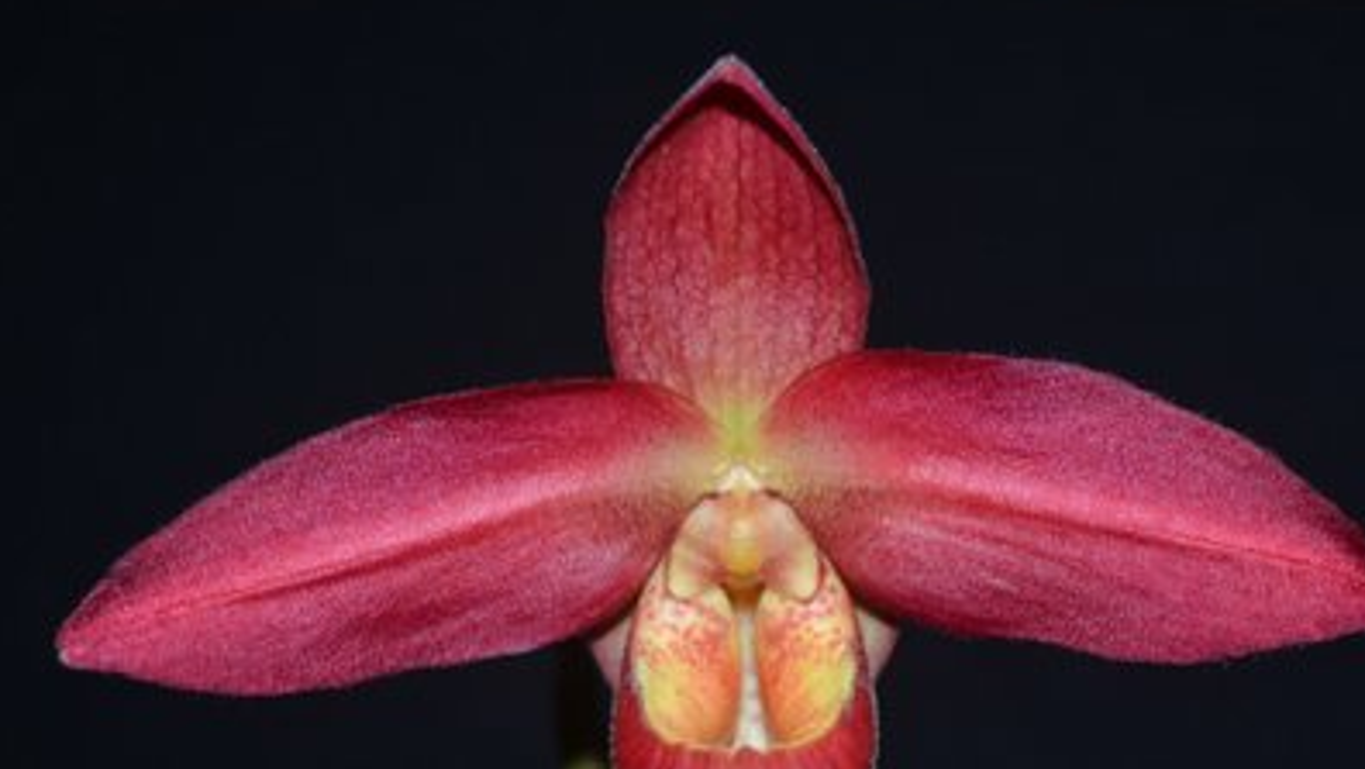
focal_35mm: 61
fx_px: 2208
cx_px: 758
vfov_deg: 19.7
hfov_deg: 34.3
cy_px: 507
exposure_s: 1/60
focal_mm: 32
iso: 400
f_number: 4.8
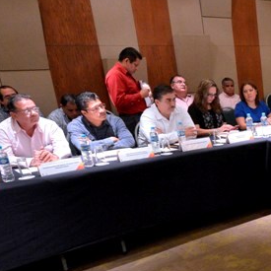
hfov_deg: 30.7
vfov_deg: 38.3
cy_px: 222
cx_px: 359
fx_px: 372
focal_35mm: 42
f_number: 3.5
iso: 3200
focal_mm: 17
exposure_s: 1/40
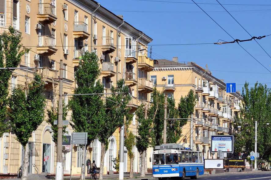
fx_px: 736
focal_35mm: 98
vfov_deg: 13.9
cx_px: 174
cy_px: 97
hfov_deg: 20.8
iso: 200
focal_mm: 48
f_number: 9
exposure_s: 1/640
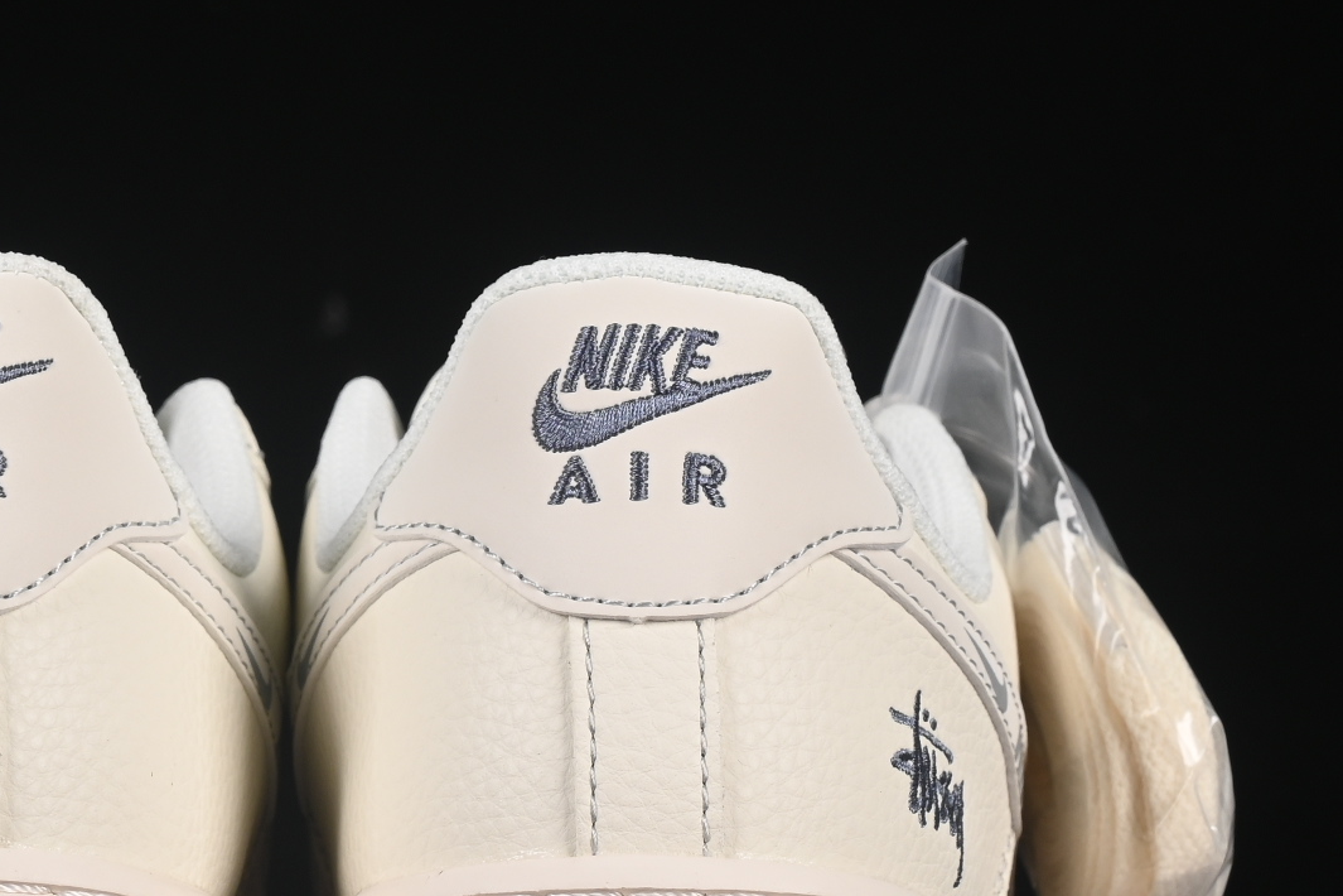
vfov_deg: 7.0
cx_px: 301
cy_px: 482
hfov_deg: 10.5
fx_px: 7311
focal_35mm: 196
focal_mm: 50
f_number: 8
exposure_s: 1/80
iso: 160
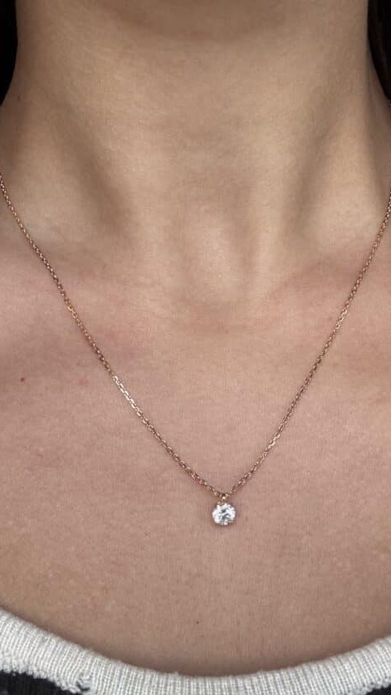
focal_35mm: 40
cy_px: 412
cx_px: 217
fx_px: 737
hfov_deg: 29.7
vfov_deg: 50.2
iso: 100
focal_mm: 2.69
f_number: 1.9
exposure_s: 1/60
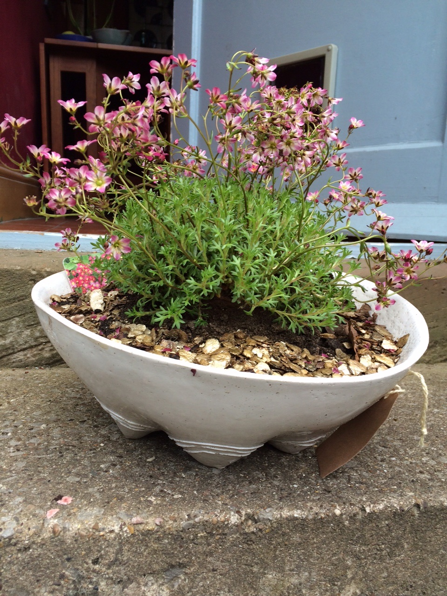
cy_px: 298
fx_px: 499
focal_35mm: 29
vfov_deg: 61.7
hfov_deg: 48.2
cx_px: 224
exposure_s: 1/120
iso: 50
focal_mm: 4.15
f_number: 2.2
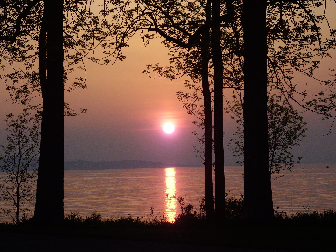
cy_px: 126
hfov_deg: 17.3
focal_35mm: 114
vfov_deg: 13.0
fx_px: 1107
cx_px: 168
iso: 100
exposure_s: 1/250
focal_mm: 23.7
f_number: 5.4
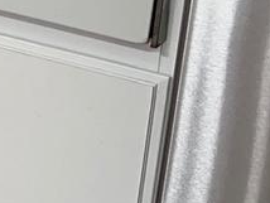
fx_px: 1312
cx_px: -622
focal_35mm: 168
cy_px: -251
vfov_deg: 8.3
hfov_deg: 8.8
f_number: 1.6
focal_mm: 5.1
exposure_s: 1/31
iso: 40
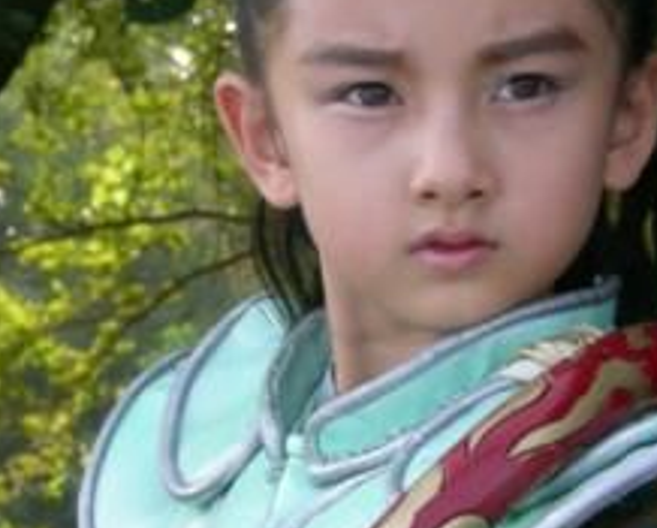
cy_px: 285
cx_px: 344
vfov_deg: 6.1
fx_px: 4965
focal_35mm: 255
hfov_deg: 7.6
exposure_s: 1/115
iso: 200
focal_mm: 18.9
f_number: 5.9
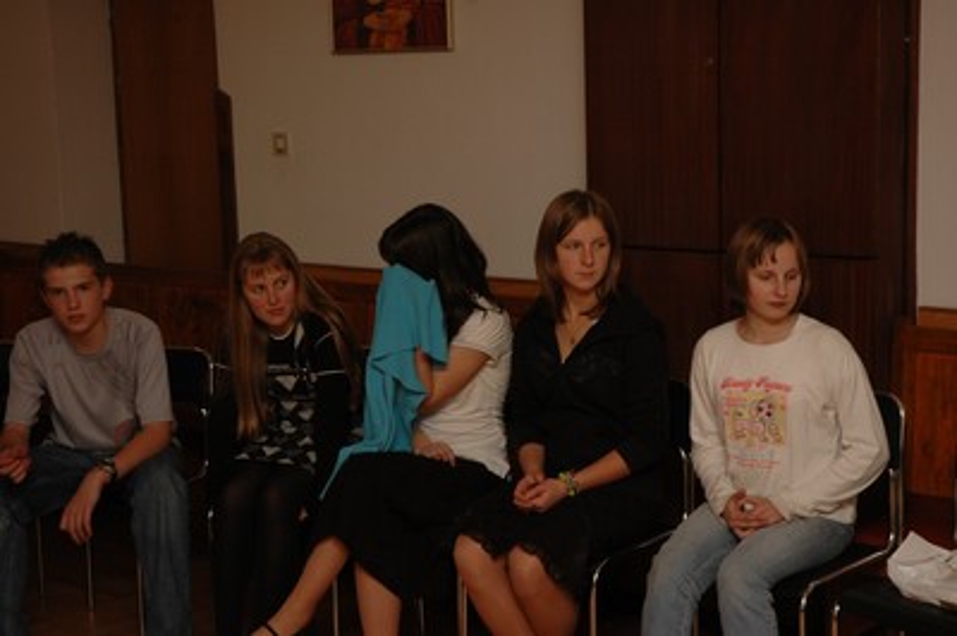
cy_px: 318
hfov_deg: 29.3
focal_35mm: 69
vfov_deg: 19.7
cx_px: 478
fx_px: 1833
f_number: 5.6
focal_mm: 46
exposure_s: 1/45
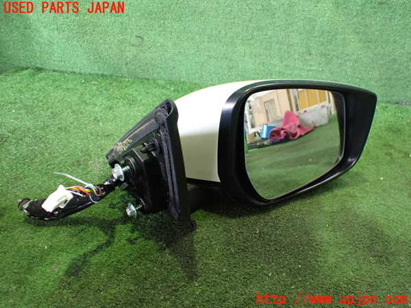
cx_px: 206
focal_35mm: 30
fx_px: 356
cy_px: 154
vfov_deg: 46.8
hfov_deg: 60.0
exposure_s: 1/40
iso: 800
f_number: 2.3
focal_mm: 5.4
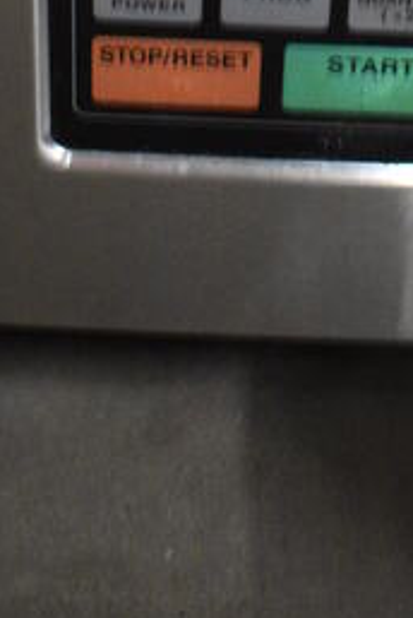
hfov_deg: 14.3
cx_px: 286
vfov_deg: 17.7
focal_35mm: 96
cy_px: -446
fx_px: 1647
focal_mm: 18
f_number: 3.5
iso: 2800
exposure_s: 1/30
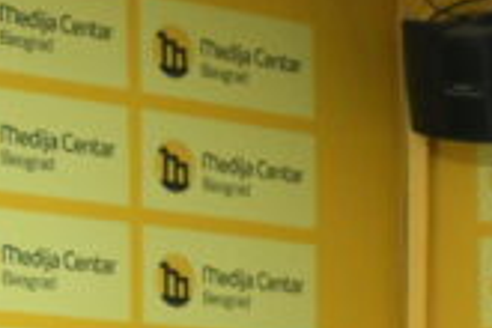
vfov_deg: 4.4
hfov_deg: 6.3
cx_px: 1169
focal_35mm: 310
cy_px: 738
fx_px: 4236
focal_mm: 50
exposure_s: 1/250
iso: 3200
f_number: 4
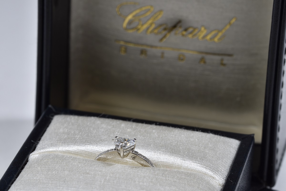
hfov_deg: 15.2
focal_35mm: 135
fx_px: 1073
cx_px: 143
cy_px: 96
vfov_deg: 10.2
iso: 100
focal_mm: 90
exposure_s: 1/6
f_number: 14
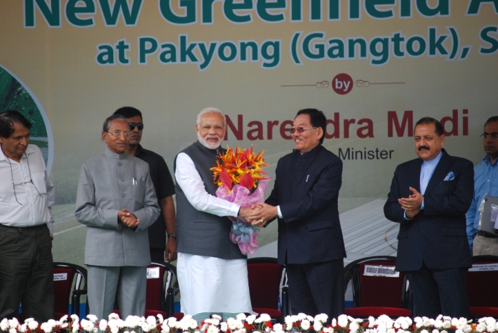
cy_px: 166
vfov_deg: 6.1
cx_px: 249
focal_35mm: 225
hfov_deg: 9.1
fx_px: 3115
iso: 400
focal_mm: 150
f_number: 5.3
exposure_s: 1/320
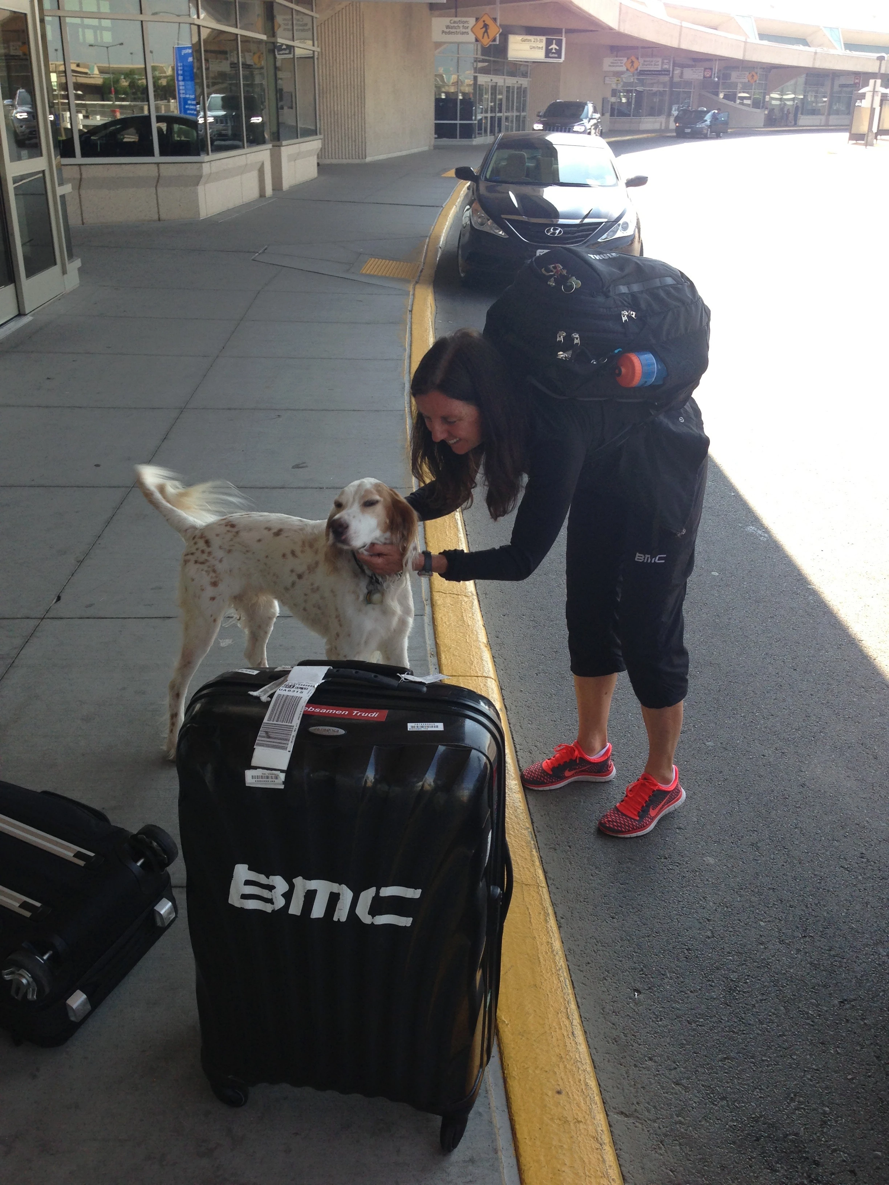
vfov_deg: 55.4
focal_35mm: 33
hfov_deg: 42.9
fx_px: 1130
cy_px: 592
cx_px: 444
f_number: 2.4
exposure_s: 1/268
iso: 50
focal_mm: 4.13
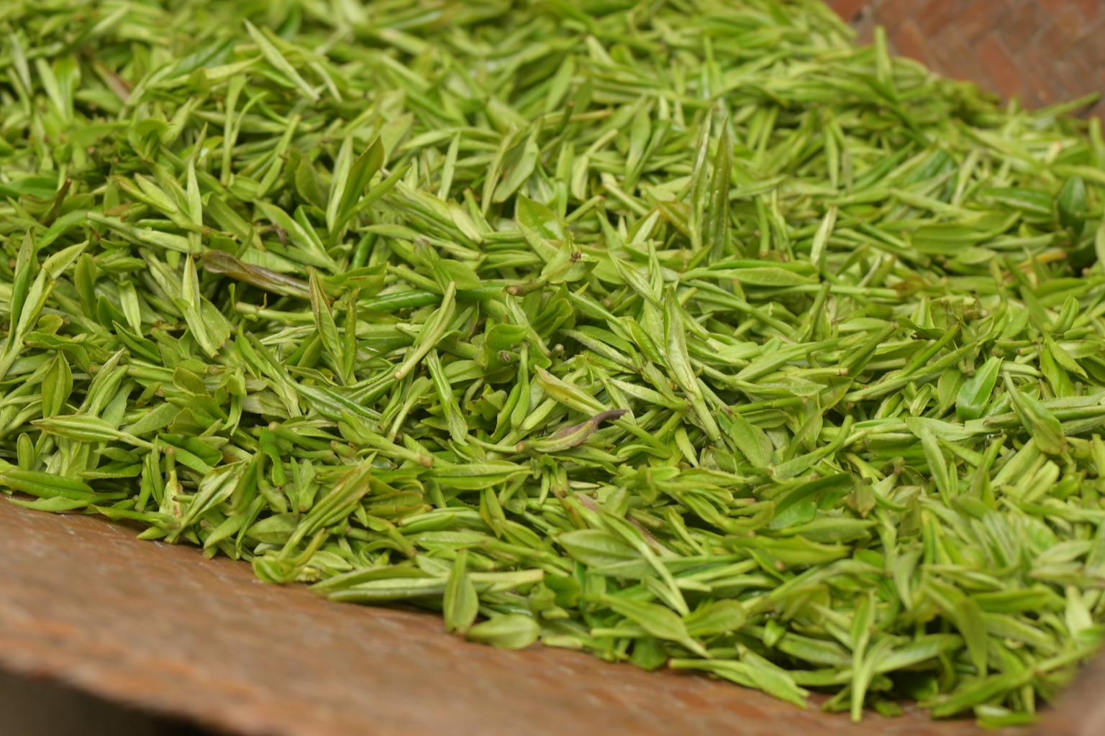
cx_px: 391
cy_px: 252
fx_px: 3837
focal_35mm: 125
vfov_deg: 11.0
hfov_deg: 16.4
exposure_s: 1/320
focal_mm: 50
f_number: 3.5
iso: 100
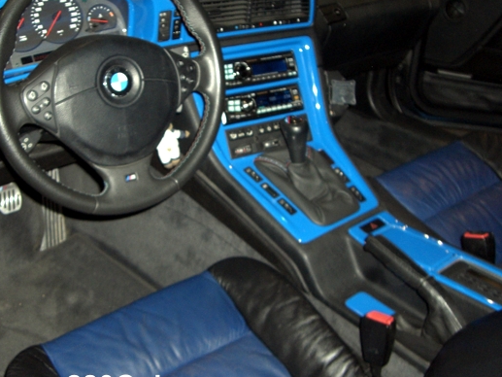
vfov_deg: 30.9
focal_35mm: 47
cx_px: 215
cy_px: 178
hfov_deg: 40.3
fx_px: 682
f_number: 2.7
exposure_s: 1/60
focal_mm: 6.2
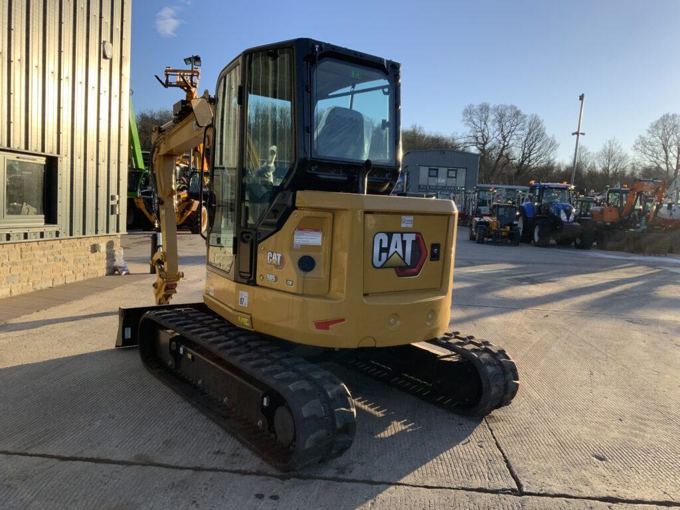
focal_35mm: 29
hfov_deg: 61.7
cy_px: 255
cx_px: 340
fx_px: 570
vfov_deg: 48.2
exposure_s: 1/944
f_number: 1.8
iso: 16
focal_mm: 3
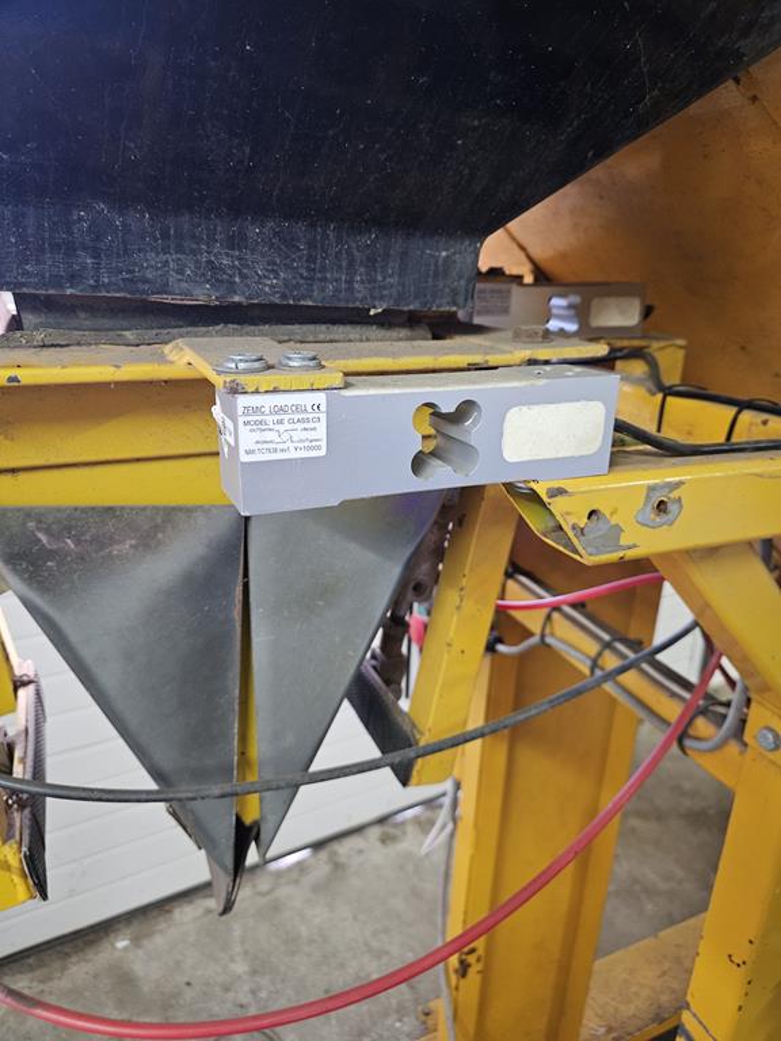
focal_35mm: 23
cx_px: 390
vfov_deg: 73.9
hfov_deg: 58.9
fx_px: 692
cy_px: 520
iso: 500
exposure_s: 1/25
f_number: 1.8
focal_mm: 5.4
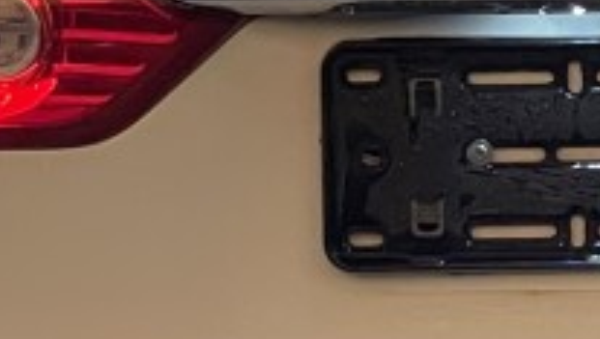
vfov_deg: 3.5
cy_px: 93
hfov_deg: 6.1
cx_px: 846
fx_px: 5575
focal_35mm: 350
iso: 160
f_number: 2
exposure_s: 1/120
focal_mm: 6
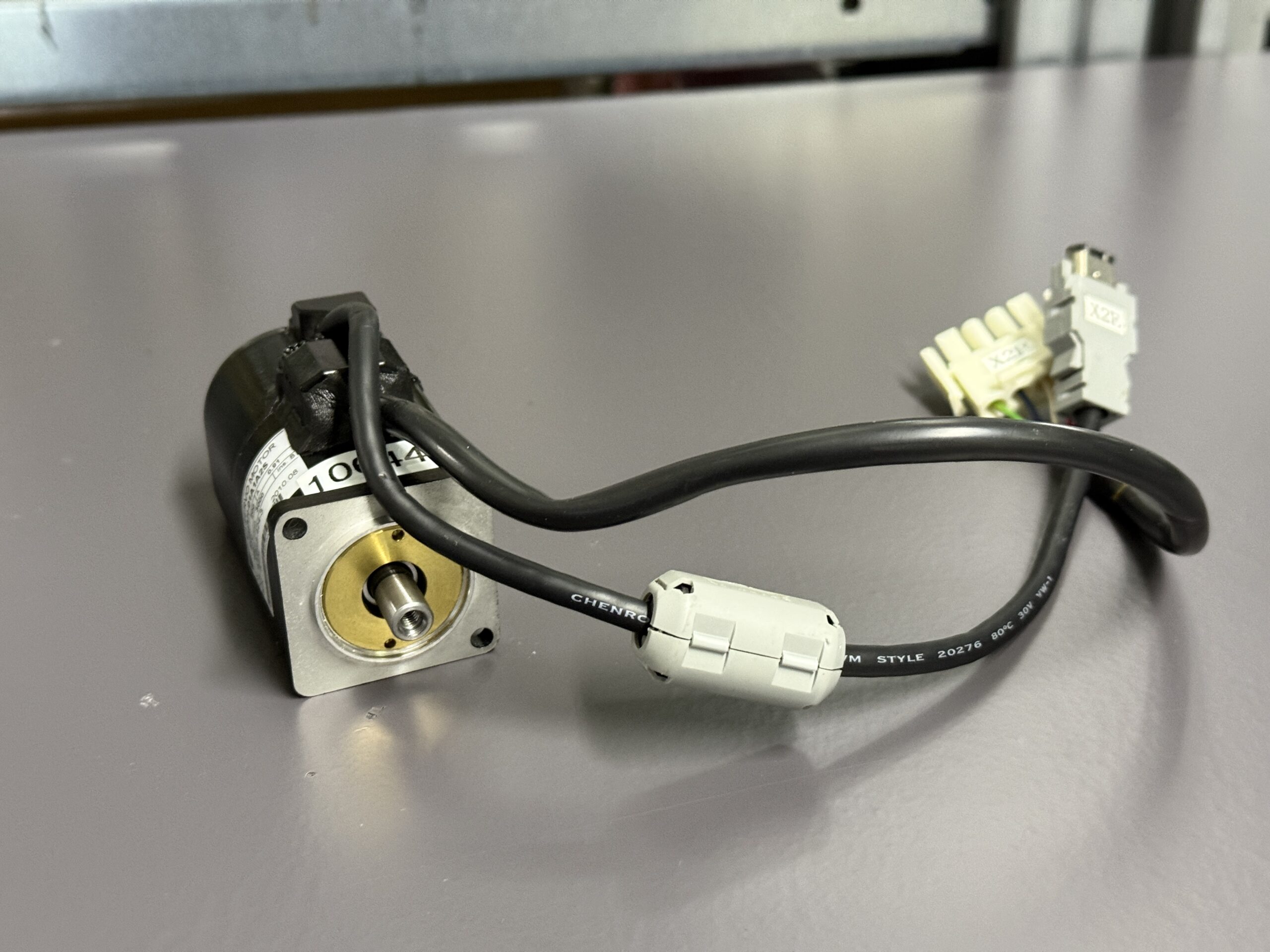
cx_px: 635
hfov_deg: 39.7
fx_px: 1761
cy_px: 476
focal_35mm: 48
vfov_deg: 30.3
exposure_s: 1/33
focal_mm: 6.76
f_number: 1.78
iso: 320
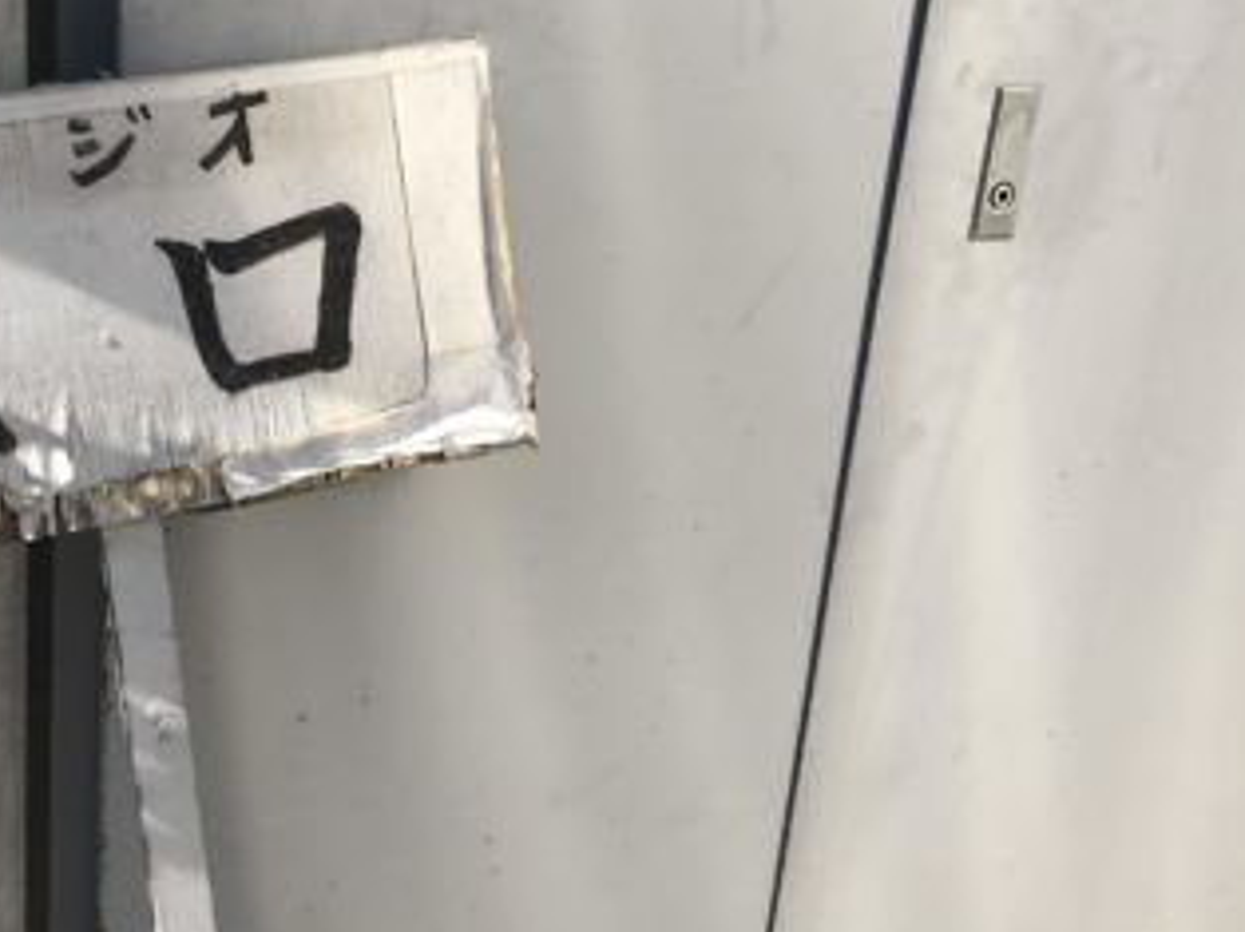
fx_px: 1797
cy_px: 286
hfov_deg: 37.9
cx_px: 444
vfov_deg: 28.8
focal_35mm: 50
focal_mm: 3.99
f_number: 1.8
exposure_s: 1/1368
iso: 20
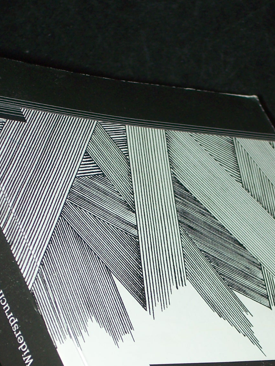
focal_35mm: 133
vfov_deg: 14.7
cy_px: 321
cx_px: 201
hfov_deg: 11.1
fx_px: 1408
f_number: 3.6
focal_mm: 11
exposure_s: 1/80
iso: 80
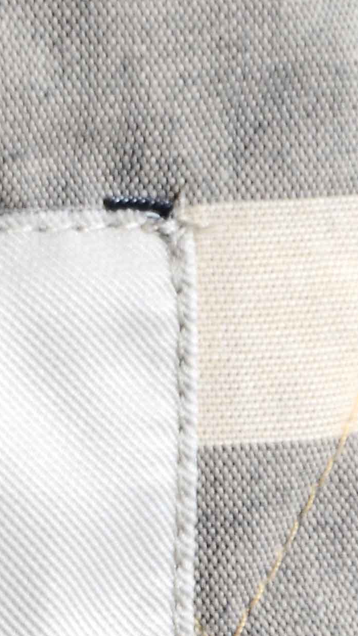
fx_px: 11001
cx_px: -830
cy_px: 609
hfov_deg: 1.8
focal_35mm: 652
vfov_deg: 3.3
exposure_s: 1/80
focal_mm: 105
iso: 160
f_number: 8
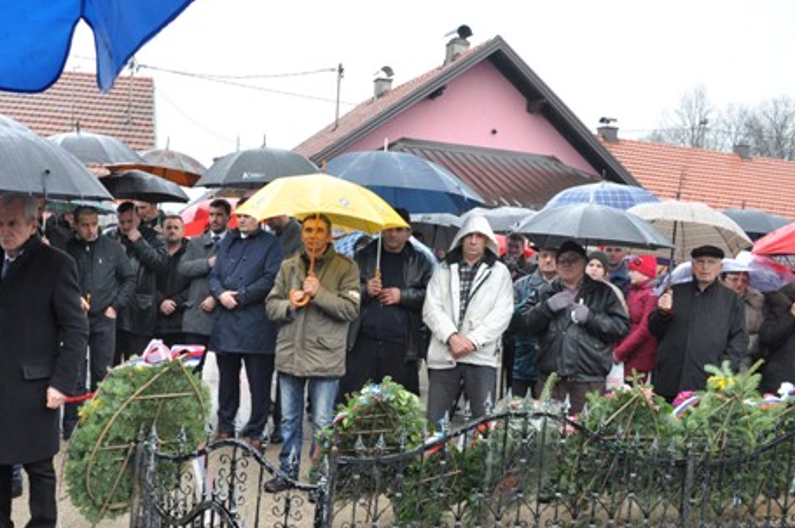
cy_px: 319
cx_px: 260
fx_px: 838
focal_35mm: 38
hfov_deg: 49.8
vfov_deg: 34.8
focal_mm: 18
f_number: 6.3
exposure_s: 1/40
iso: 200
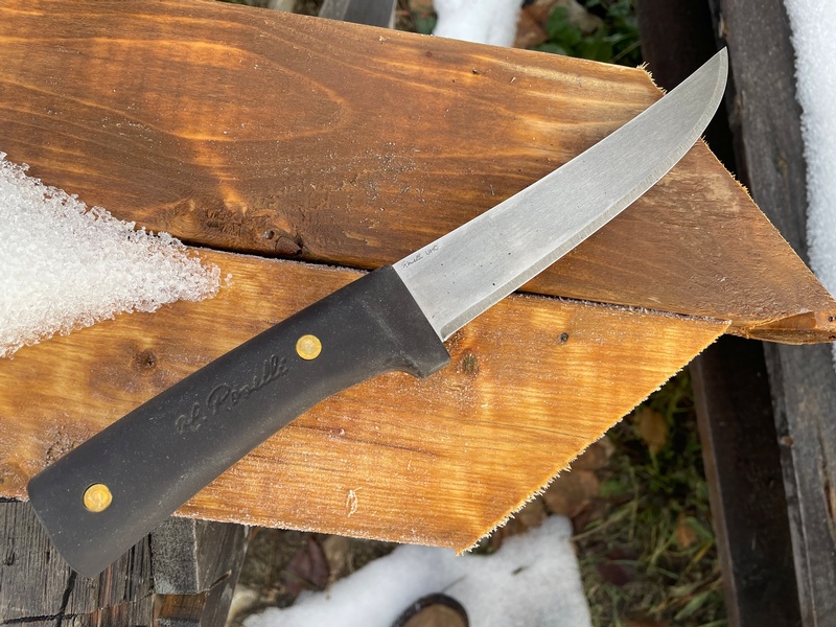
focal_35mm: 26
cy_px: 314
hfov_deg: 67.3
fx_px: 628
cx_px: 418
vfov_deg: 53.1
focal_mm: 4.2
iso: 32
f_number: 1.6
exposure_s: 1/292
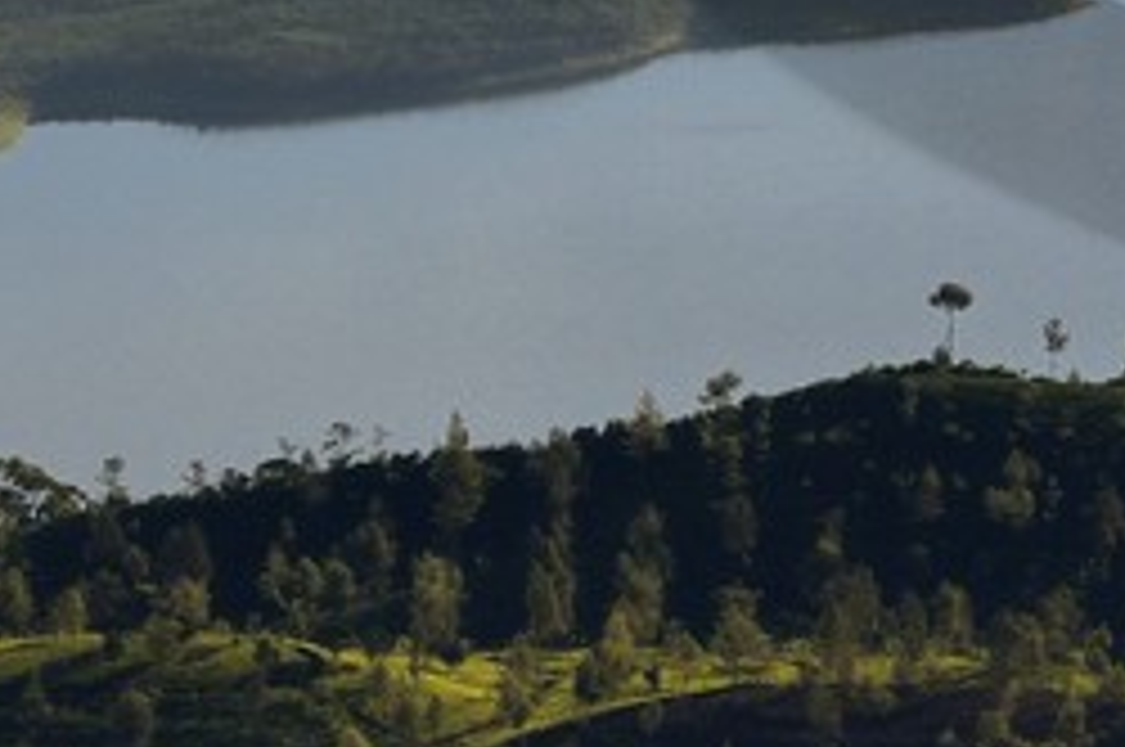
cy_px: -1512
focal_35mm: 1120
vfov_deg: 1.2
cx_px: 1786
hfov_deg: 1.8
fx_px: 34954
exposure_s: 1/320
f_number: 14
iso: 200
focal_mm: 175
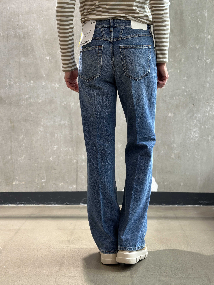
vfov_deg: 39.7
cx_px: 107
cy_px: 142
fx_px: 396
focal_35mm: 48
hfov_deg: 30.3
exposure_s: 1/50
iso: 100
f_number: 1.78
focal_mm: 6.86
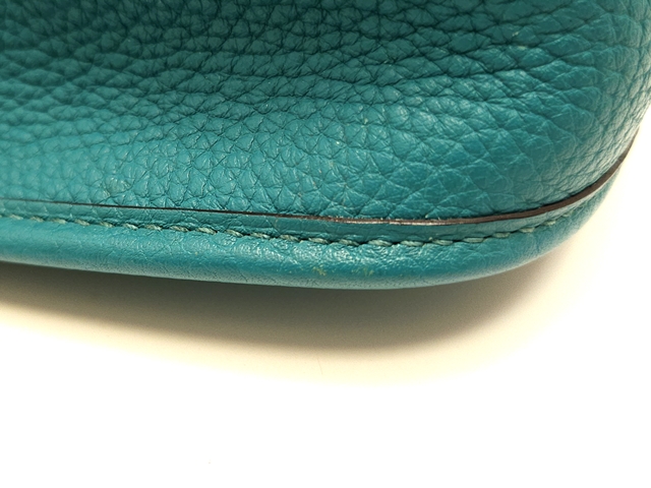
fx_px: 451
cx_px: 326
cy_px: 244
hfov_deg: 71.6
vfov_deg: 56.8
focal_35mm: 24
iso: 125
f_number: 1.8
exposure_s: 1/50
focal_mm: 5
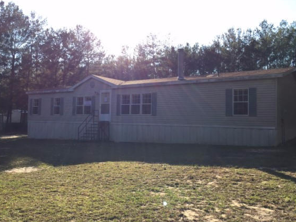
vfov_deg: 43.0
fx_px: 282
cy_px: 110
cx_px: 145
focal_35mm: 33
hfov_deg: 55.3
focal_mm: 4.15
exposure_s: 1/842
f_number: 2.2
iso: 32
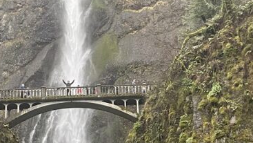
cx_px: 102
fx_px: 530
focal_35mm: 79
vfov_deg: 15.1
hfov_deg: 26.8
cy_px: 137
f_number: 1.8
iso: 125
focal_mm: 4.25
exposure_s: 1/72
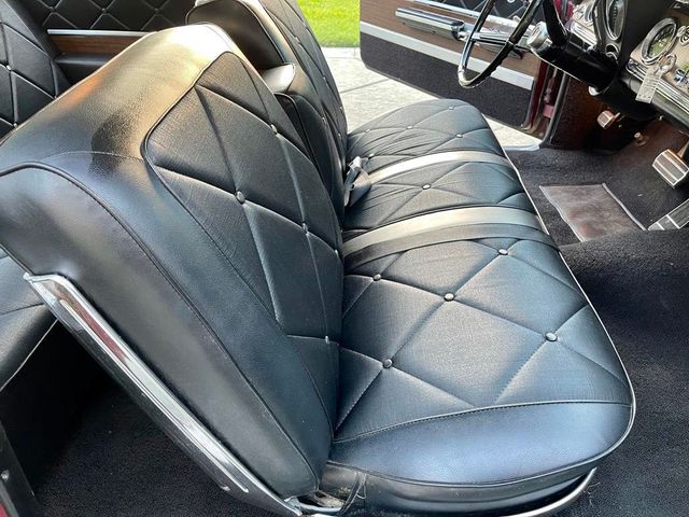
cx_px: 344
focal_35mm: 26
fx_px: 518
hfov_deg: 67.3
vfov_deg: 53.1
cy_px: 258
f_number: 1.6
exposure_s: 1/60
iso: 250
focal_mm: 5.1
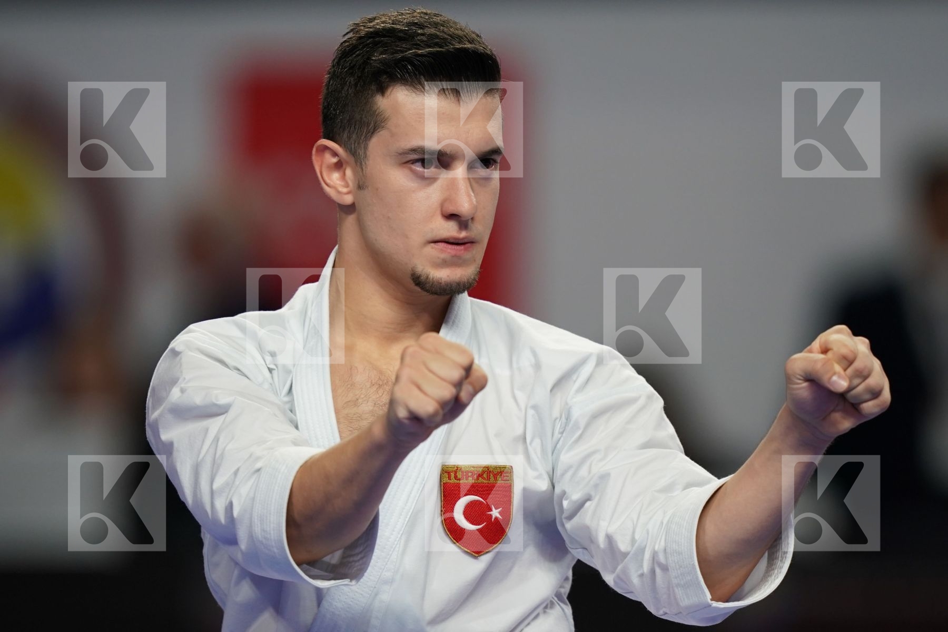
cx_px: 474
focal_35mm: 600
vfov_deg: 2.3
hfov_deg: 3.4
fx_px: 15799
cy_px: 316
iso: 800
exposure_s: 1/500
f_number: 2.8
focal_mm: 400
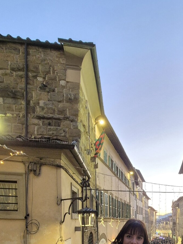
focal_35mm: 26
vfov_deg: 54.9
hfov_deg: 48.5
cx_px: 159
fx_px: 183
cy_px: 235
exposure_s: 1/50
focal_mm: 2.2
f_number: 2.2
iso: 800
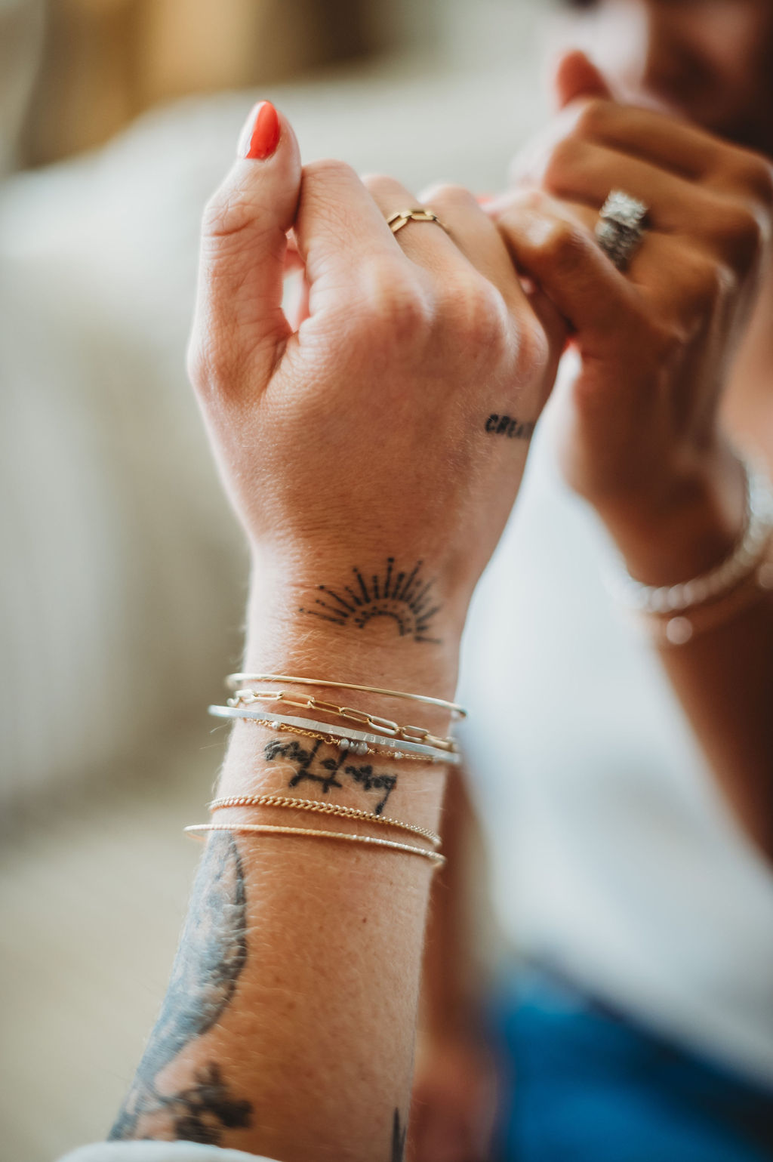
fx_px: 1612
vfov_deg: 39.6
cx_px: 386
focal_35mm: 50
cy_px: 581
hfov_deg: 27.0
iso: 800
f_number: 1.8
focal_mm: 50
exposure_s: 1/1250
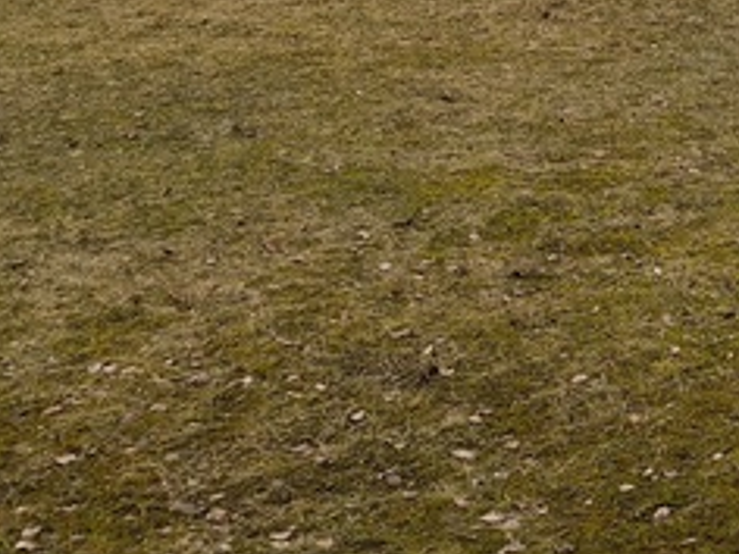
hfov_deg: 17.6
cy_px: -441
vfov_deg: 13.3
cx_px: 1118
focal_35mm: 100
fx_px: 2135
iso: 50
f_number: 1.6
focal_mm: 6.57
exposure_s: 1/1393
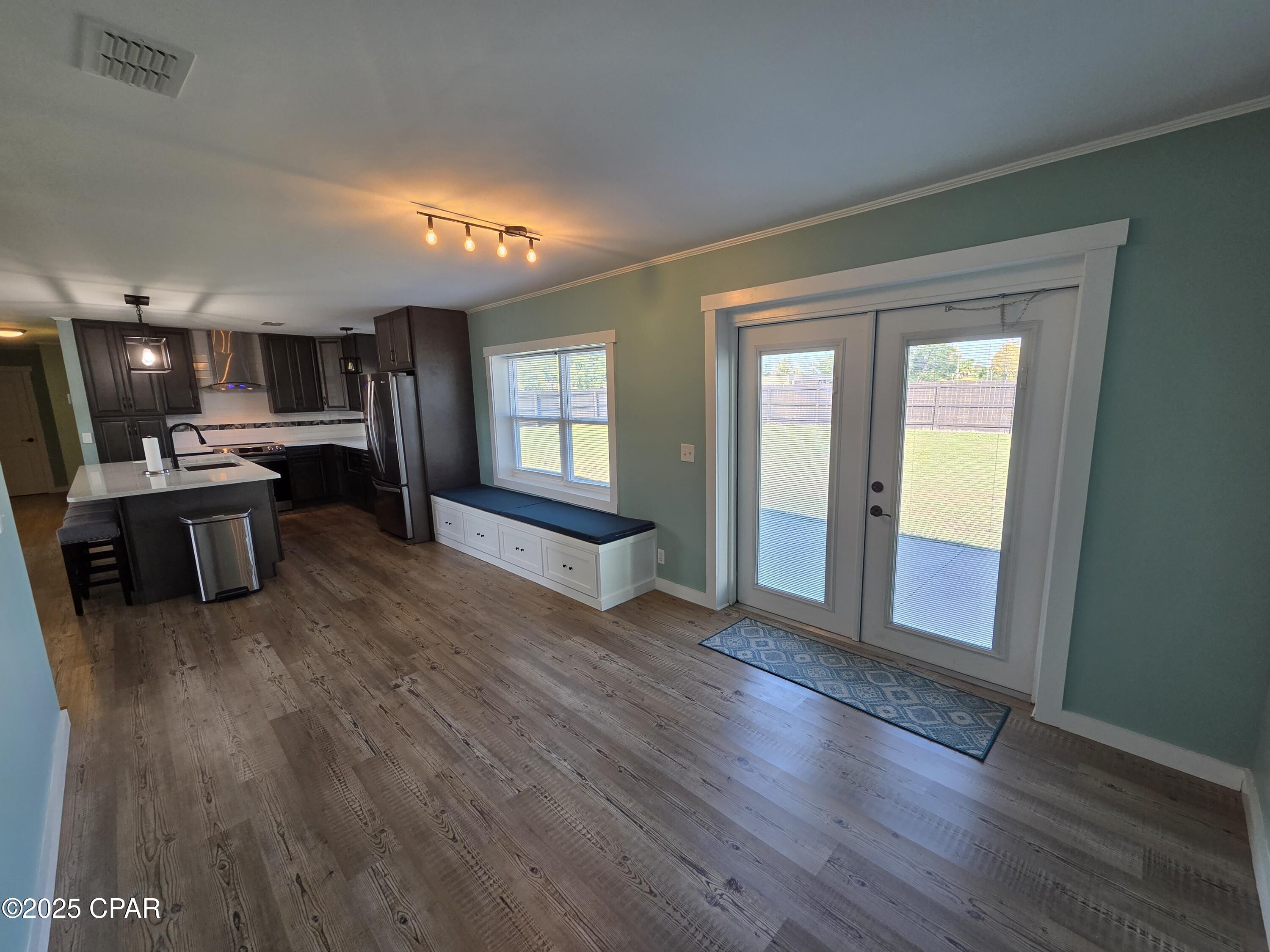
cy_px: 476
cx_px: 635
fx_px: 477
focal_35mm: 13
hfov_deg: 106.2
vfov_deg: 89.9
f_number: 2.2
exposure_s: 1/120
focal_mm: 2.2
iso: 125
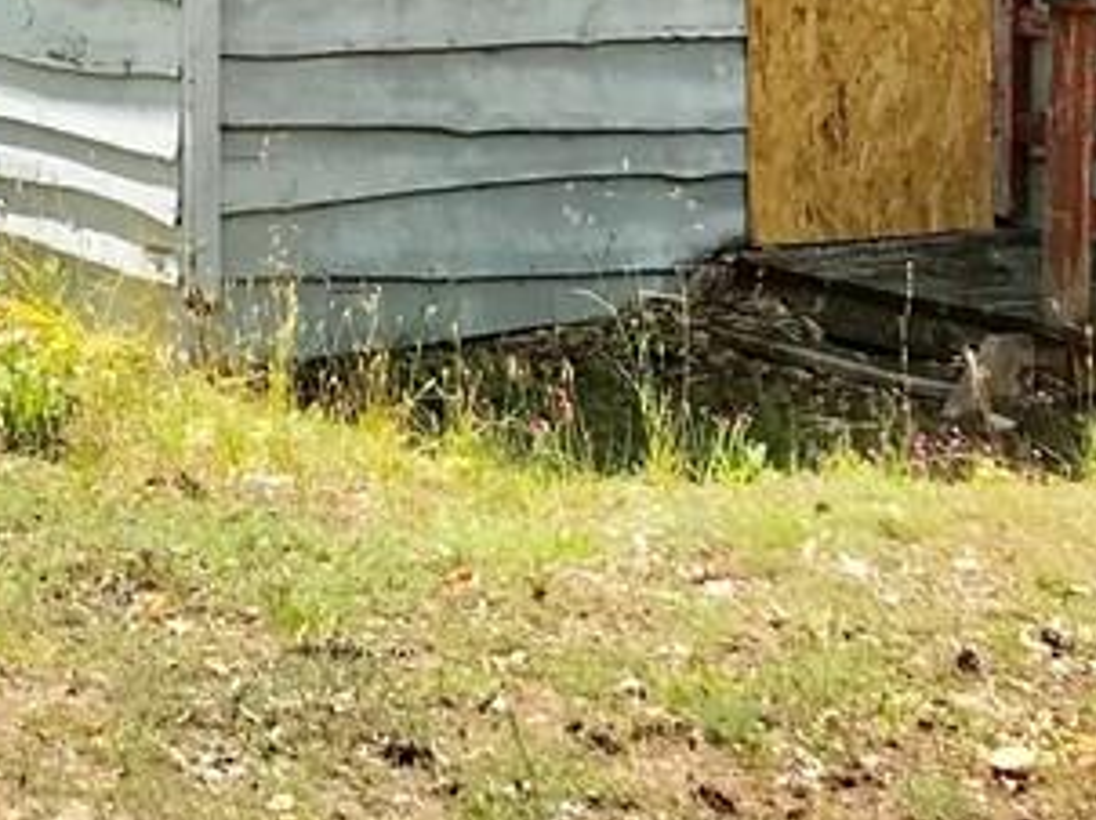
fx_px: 3005
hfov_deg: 18.9
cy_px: -381
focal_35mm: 95
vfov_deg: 14.6
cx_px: -399
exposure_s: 1/912
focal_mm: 3.99
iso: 20
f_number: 1.8
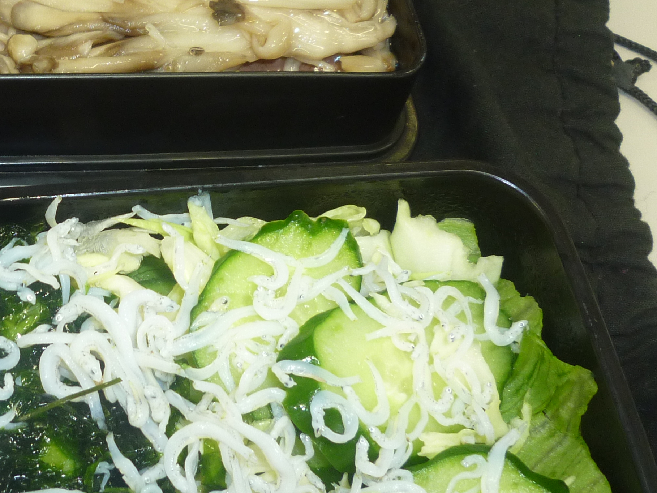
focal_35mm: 55
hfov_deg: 33.3
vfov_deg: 26.5
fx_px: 1044
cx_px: 78
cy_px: 216
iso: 100
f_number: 2.8
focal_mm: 4.5
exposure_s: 1/30
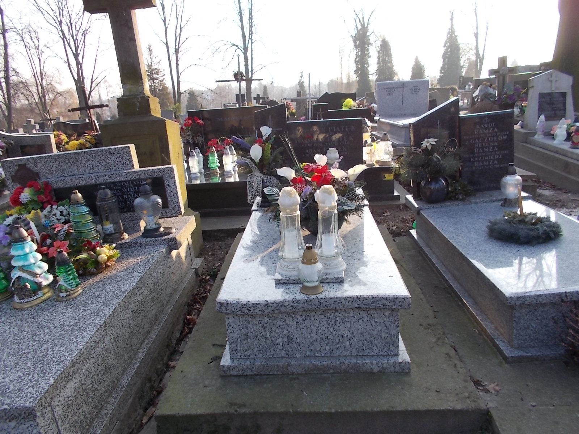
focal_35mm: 26
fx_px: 435
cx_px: 290
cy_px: 217
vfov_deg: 53.1
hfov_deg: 67.3
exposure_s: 1/160
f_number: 3.2
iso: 80
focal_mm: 4.6
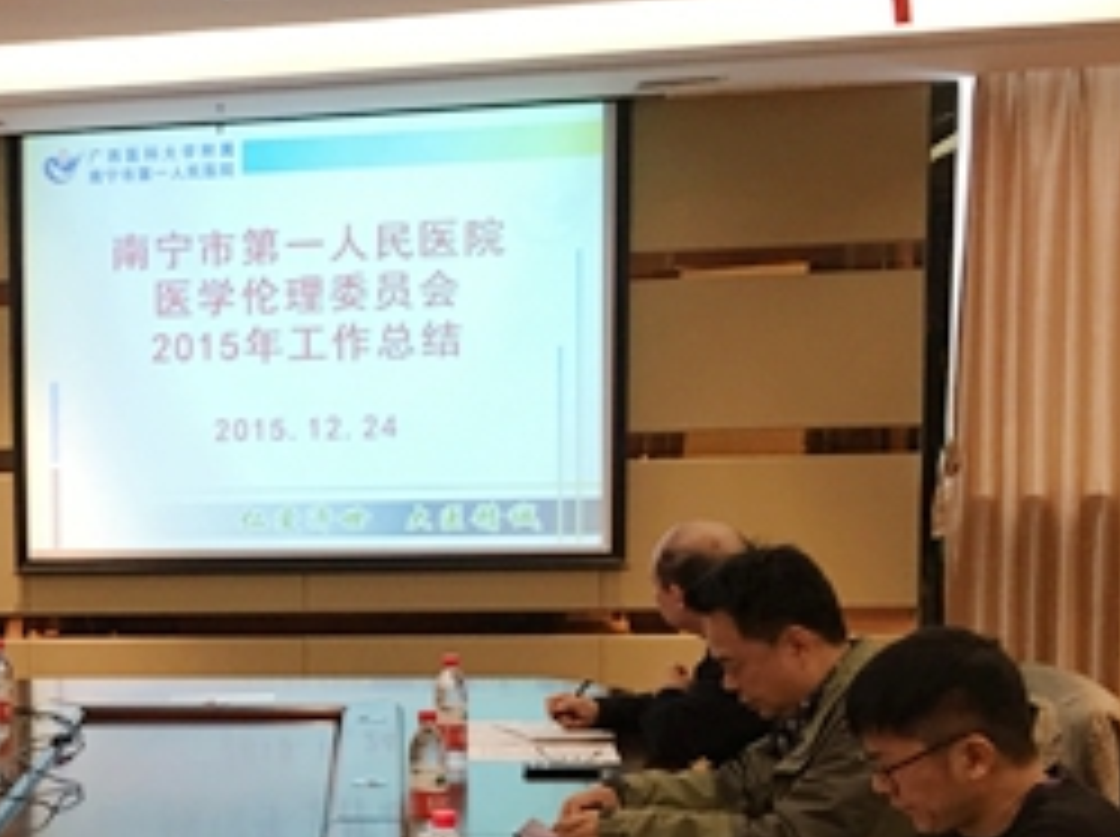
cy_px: 670
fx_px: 2262
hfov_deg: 25.6
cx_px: -139
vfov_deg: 20.7
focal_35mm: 70
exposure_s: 1/17
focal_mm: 4.15
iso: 64
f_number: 2.2
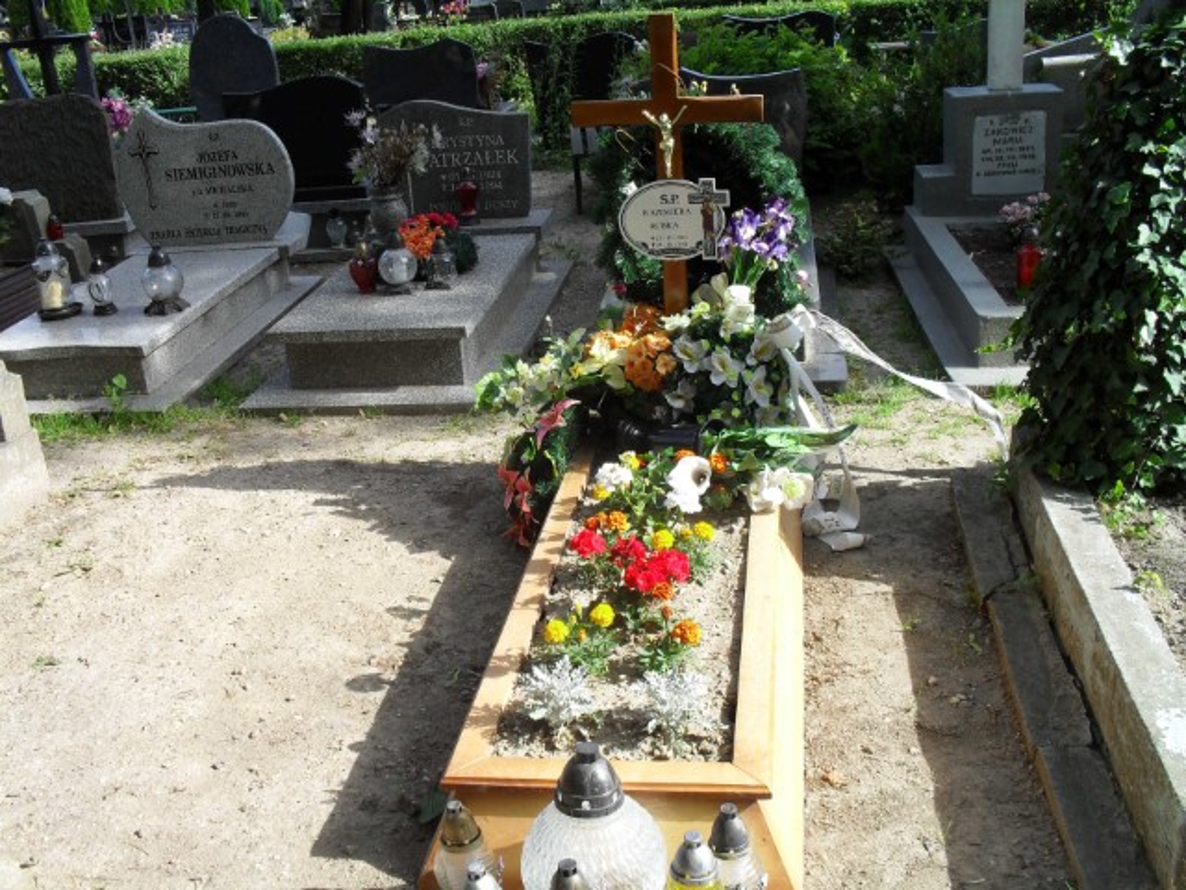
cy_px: 445
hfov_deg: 52.6
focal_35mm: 35
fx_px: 1199
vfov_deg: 40.7
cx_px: 593
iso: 100
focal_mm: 6.3
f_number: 3.2
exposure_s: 1/500
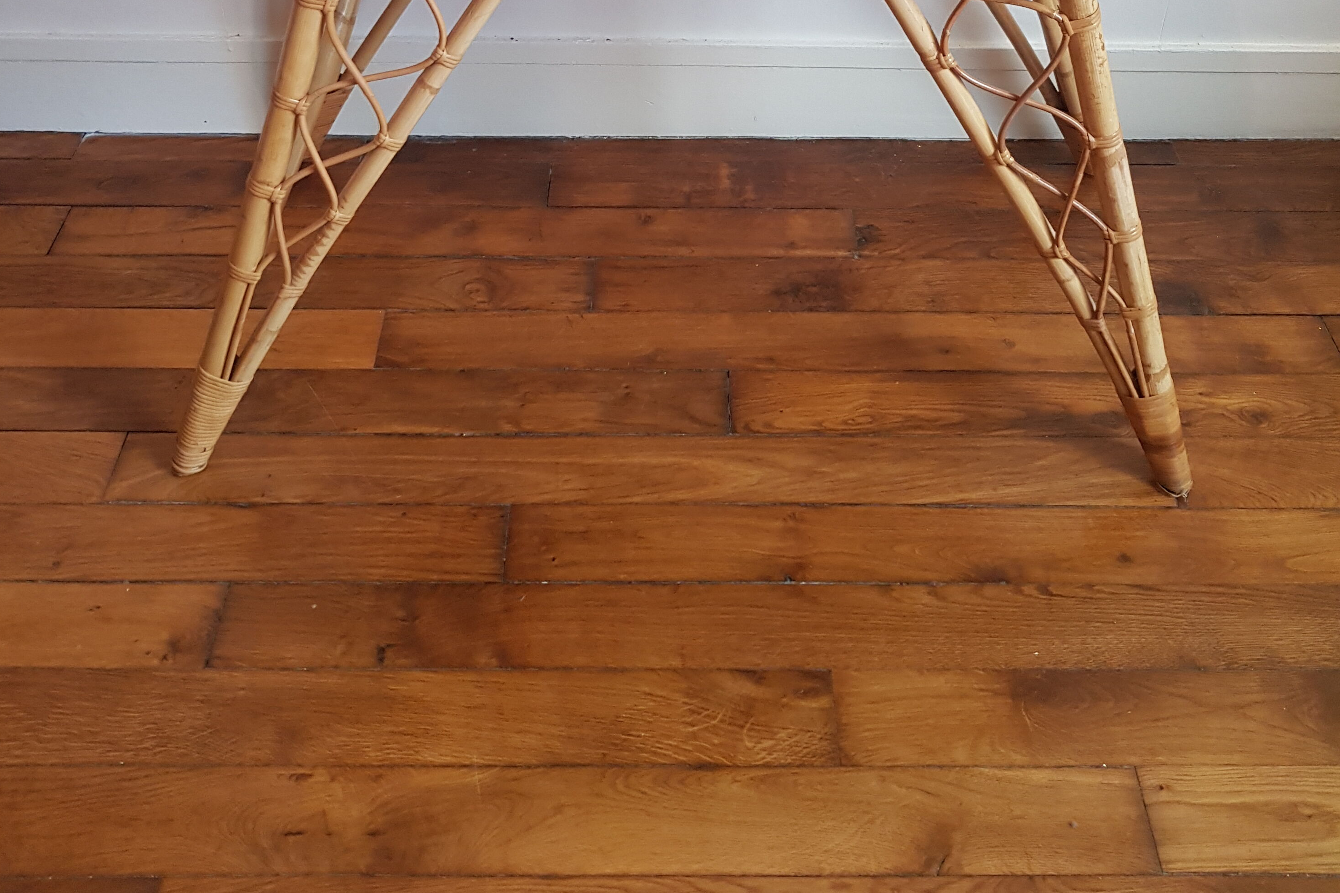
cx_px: 659
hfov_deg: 51.9
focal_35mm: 37
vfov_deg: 33.0
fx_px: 1377
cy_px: -2
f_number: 1.7
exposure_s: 1/50
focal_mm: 4.2
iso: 200
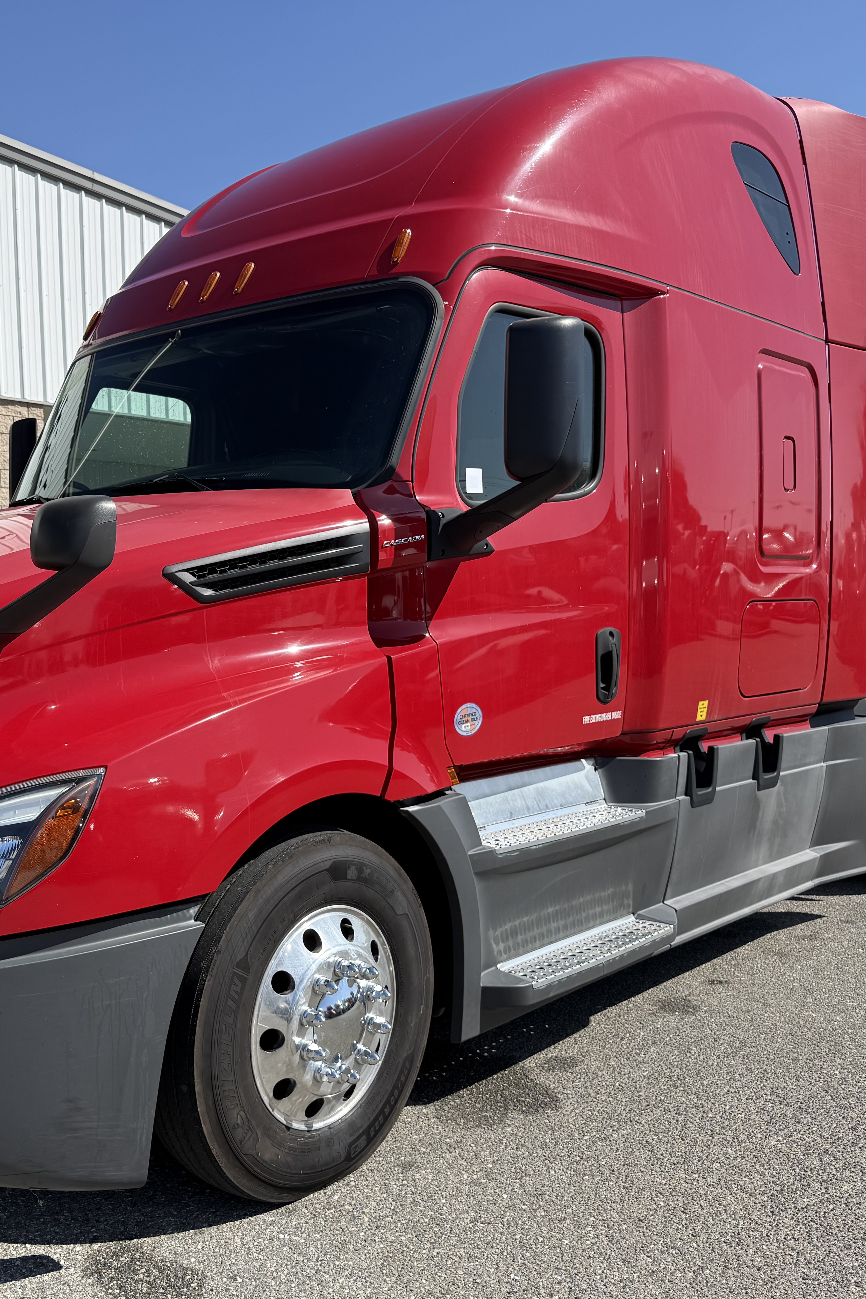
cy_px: 659
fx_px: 1227
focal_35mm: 34
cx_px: 278
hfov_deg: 38.4
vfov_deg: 55.8
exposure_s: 1/3953
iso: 80
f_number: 1.78
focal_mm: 6.76
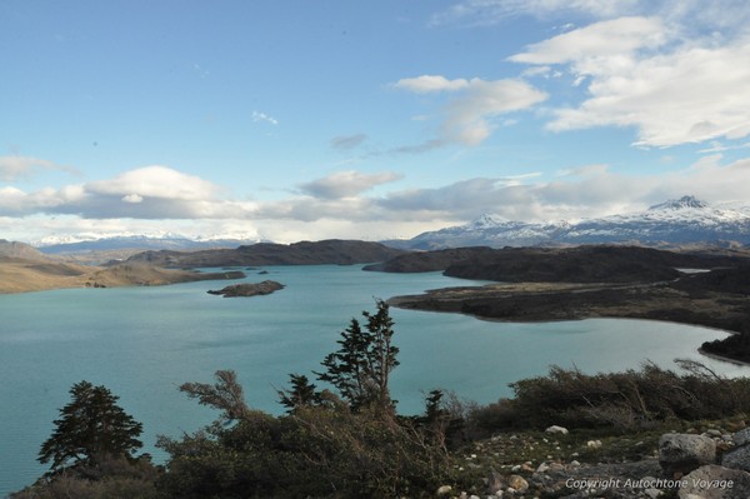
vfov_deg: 47.9
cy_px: 250
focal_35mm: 27
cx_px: 375
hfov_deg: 67.4
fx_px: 562
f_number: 22
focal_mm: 18
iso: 1800
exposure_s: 1/250
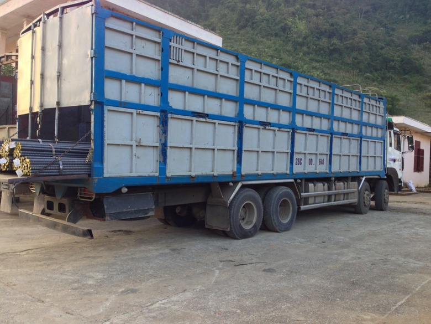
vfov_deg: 42.9
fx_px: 411
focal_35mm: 33
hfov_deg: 55.4
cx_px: 216
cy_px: 162
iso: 64
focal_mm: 4.12
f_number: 2.4
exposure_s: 1/120
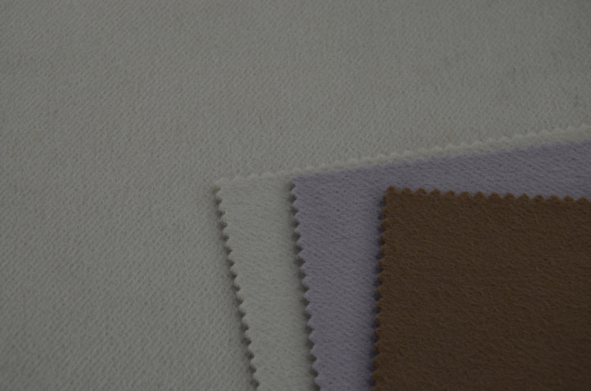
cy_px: 196
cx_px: 296
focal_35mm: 87
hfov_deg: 23.4
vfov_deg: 15.6
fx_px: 1425
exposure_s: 1/25
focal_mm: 58
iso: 800
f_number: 9
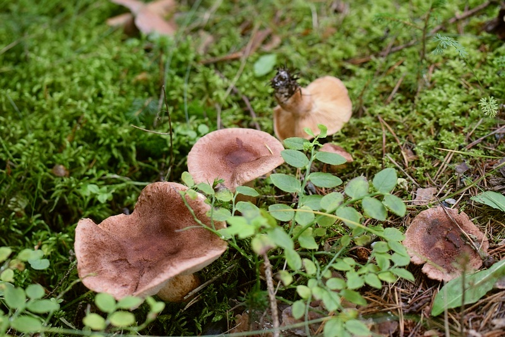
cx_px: 252
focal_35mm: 90
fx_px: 1262
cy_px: 168
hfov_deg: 22.6
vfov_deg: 15.2
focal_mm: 60
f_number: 3.2
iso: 800
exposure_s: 1/160
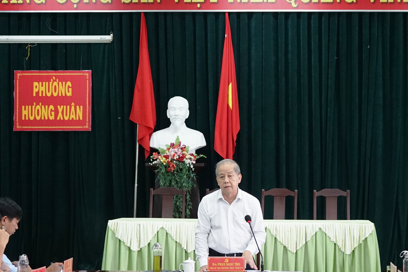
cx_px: 251
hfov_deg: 27.6
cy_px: 179
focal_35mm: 73
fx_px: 827
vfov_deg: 18.6
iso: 1250
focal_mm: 41
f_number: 4.5
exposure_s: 1/60
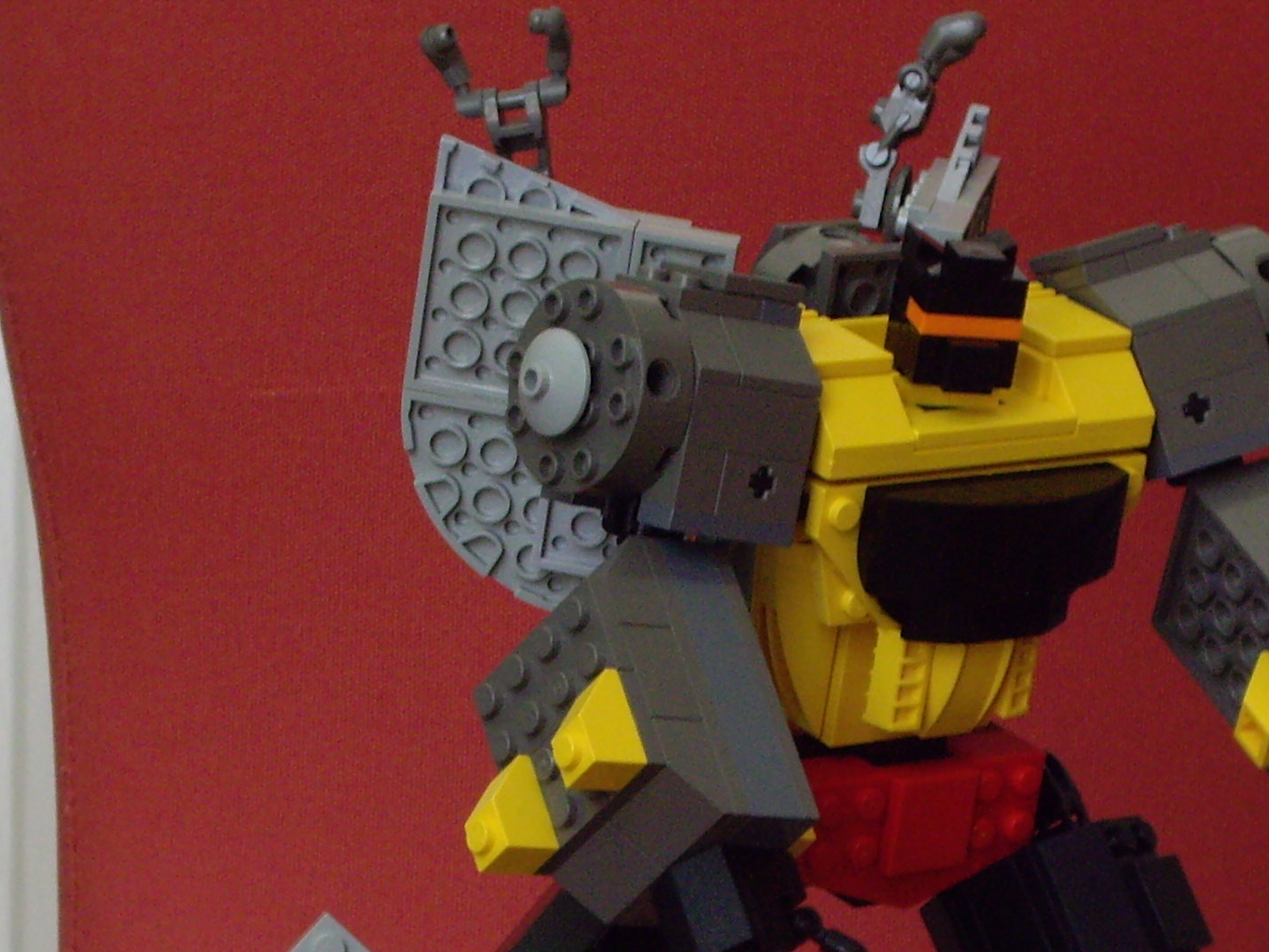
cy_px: 768
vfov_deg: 8.0
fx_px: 6818
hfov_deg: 10.6
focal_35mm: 186
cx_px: 919
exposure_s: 1/4
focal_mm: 15.3
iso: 200
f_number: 4.6
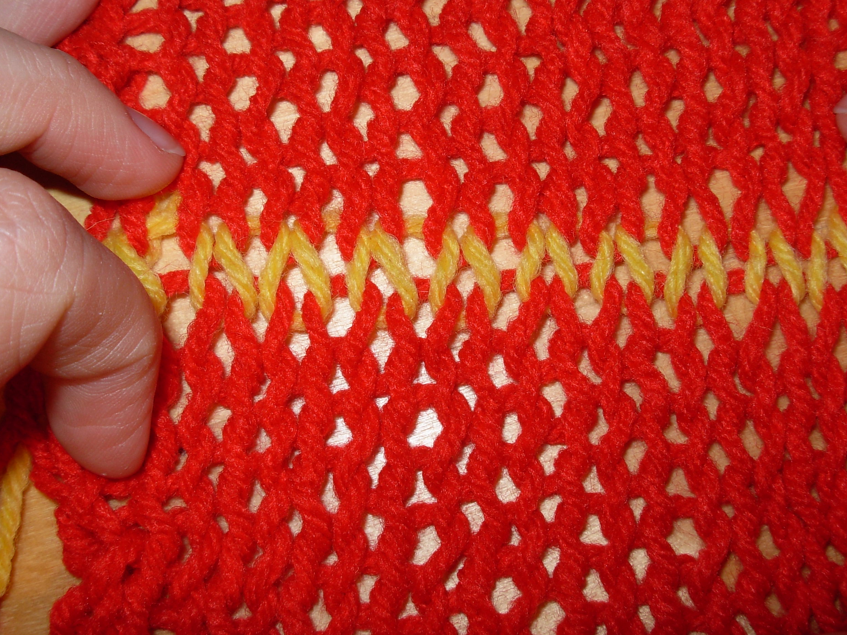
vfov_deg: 30.8
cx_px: 460
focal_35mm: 47
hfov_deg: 40.4
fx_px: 1150
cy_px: 260
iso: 79
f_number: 4.9
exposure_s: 1/32
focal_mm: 6.3
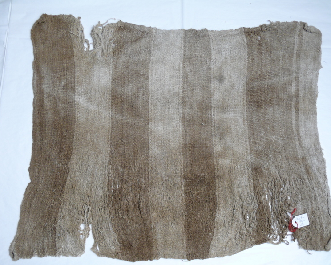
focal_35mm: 42
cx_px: 166
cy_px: 133
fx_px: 411
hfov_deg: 43.8
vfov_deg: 35.7
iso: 100
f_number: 2.8
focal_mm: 8.4
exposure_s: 1/30
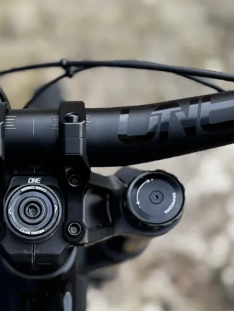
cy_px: 243
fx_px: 495
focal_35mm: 55
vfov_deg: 34.0
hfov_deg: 25.7
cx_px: 22
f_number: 1.78
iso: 100
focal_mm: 6.76
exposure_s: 1/121
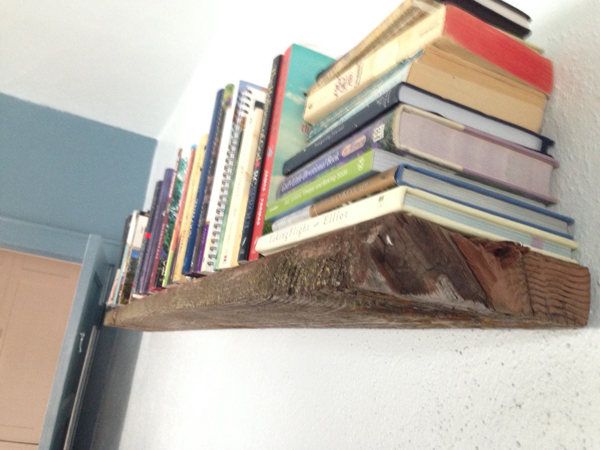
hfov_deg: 55.4
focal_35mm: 33
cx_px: 300
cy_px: 225
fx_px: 572
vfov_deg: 42.9
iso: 250
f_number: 2.4
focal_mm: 4.12
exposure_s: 1/20
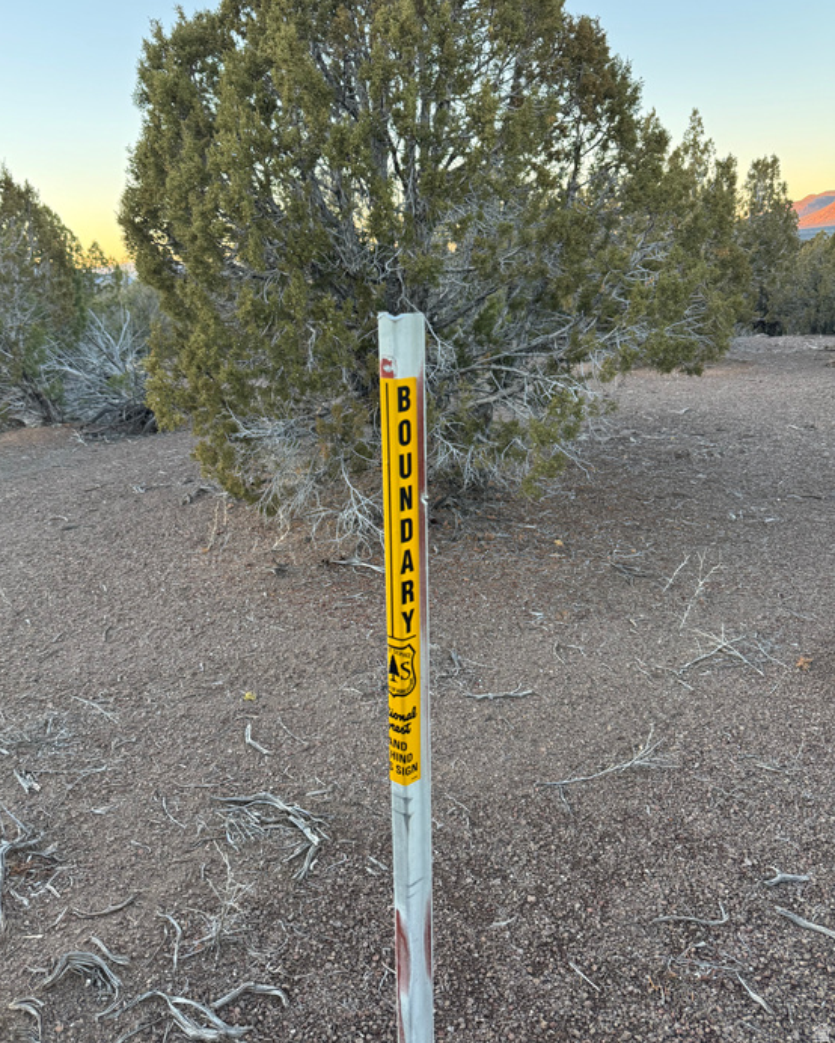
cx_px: 402
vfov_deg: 65.8
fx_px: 803
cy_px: 467
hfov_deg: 54.9
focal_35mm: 26
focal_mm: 6.76
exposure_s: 1/121
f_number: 1.78
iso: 200
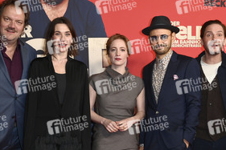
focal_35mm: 61
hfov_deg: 32.9
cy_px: 105
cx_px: 127
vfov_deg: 22.1
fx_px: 383
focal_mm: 38
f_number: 5.6
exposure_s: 1/250
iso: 800
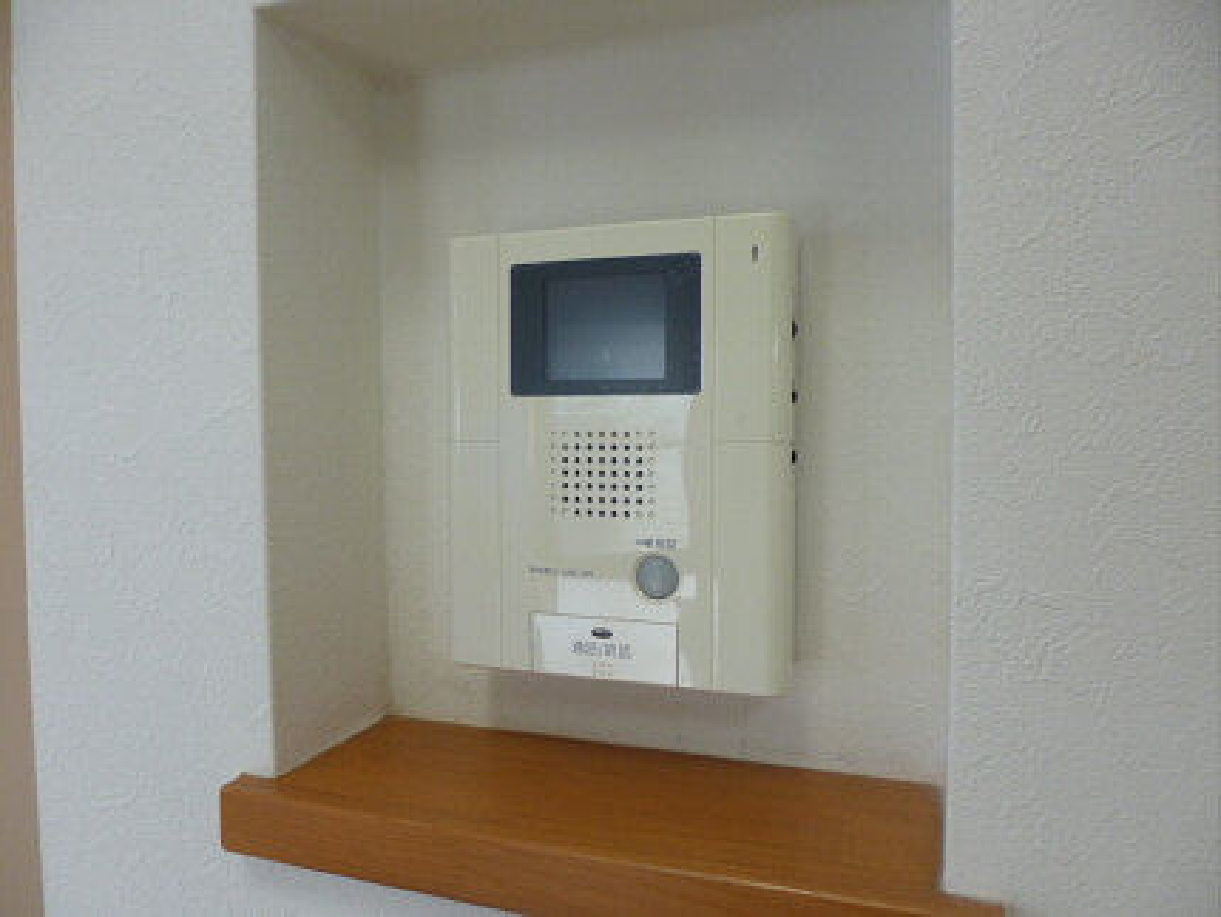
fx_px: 847
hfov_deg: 71.6
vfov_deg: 56.9
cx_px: 610
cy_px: 458
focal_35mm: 24
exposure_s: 1/60
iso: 160
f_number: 2.5
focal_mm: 4.3
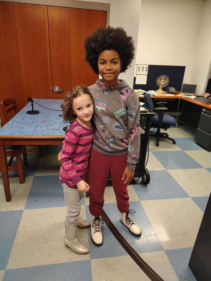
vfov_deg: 71.5
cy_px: 140
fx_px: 195
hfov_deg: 56.9
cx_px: 106
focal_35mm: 24
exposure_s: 1/120
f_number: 1.8
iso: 1163
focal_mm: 5.56
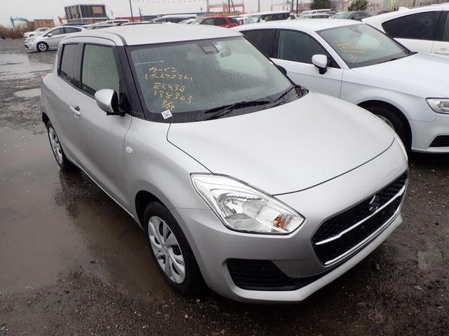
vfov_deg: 54.9
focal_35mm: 25
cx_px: 224
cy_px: 168
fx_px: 324
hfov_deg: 69.4
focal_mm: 4.5
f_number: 2.8
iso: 100
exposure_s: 1/320
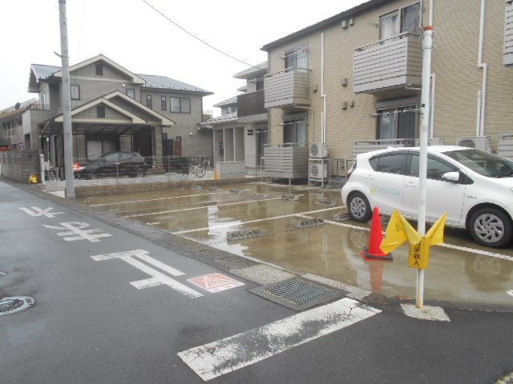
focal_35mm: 26
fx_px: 385
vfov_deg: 53.1
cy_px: 192
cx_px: 256
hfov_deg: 67.3
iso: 80
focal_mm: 4.6
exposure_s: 1/200
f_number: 3.2
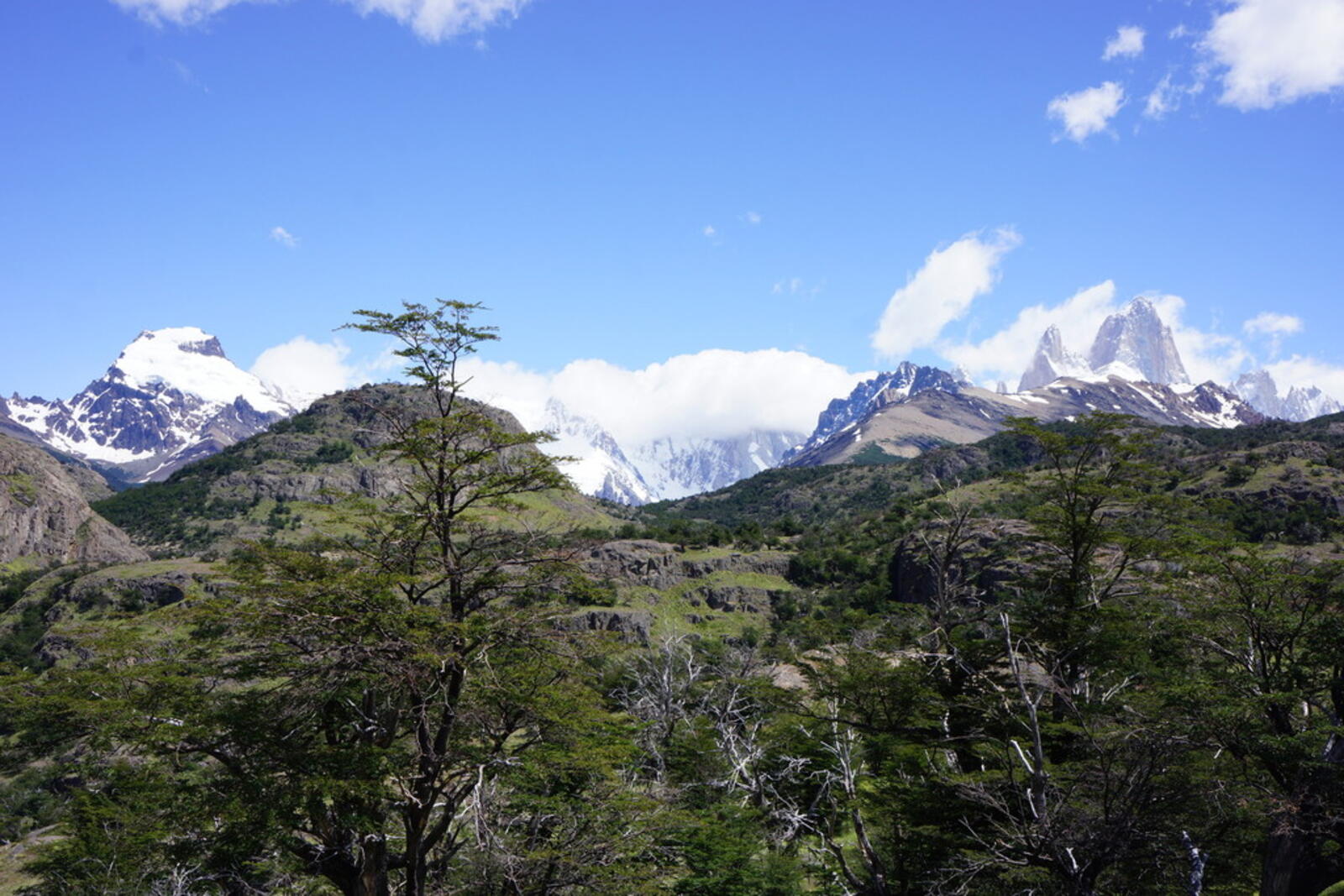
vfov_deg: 38.9
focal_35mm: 34
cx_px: 672
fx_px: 1269
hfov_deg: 55.8
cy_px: 448
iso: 100
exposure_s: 1/125
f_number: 13
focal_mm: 23
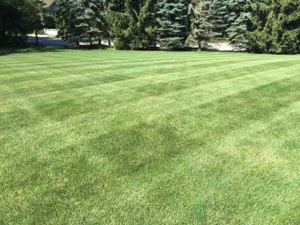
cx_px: 150
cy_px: 112
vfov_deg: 48.2
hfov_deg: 61.7
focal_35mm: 29
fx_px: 251
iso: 25
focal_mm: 4.15
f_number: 2.2
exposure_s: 1/754
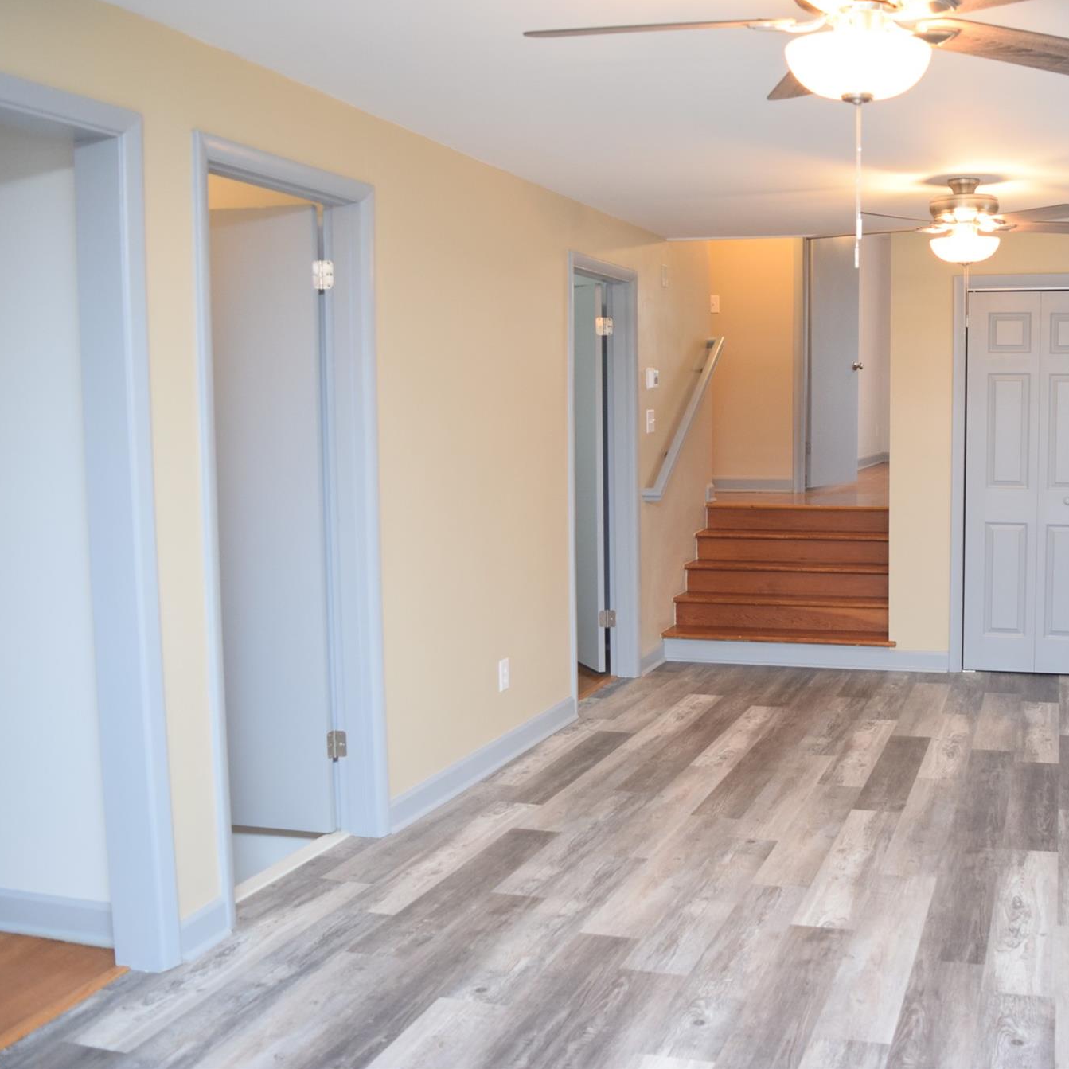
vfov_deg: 47.2
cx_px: 782
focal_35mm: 35
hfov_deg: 45.8
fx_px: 1223
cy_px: 527
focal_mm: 18
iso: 800
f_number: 4
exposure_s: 1/60
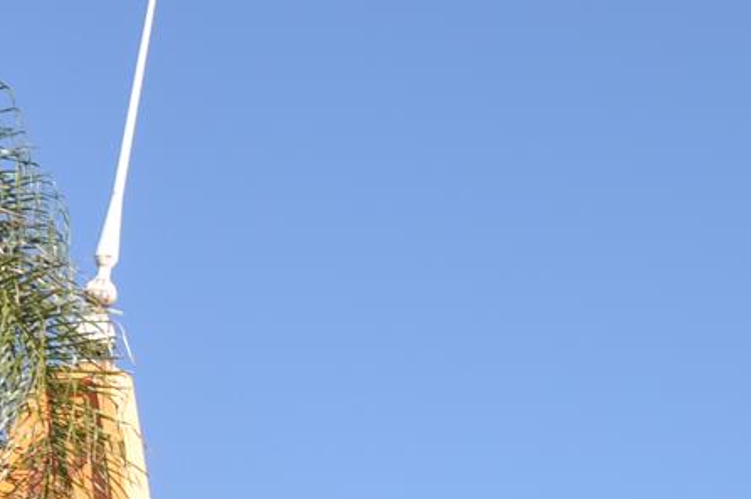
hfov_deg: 14.6
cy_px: 504
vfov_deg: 10.4
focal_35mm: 131
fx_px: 2730
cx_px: 1139
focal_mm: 24
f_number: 9
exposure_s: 1/320
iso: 200
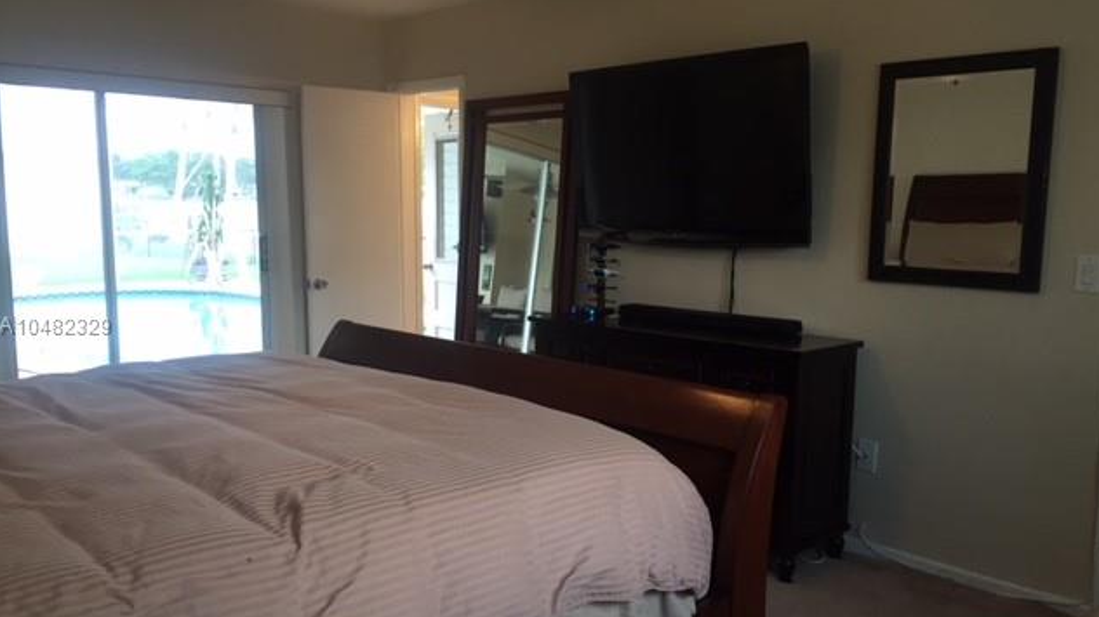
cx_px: 551
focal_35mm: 32
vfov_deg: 36.6
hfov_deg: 61.0
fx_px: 932
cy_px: 327
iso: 40
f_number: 2.2
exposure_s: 1/30
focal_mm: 4.15
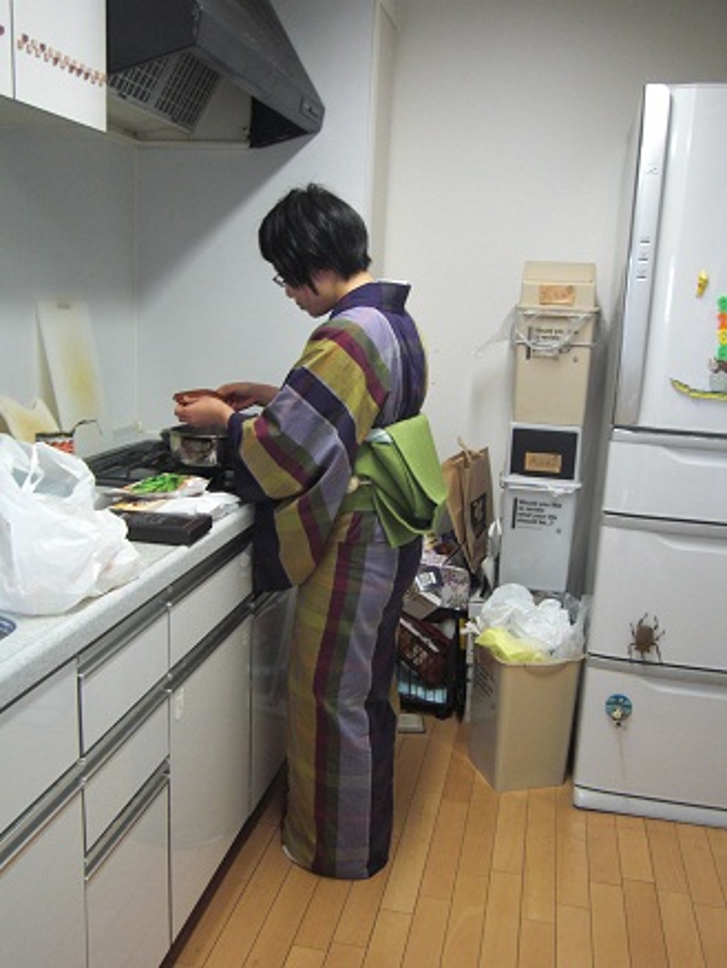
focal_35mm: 33
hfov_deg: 43.0
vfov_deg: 55.3
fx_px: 923
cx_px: 364
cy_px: 484
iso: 200
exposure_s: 1/20
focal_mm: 5.8
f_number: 2.7
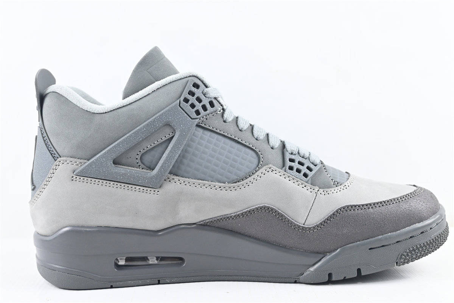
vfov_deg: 30.8
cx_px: 227
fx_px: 549
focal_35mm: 44
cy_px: 152
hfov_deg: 45.0
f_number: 4.8
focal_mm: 29
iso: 800
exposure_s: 1/125
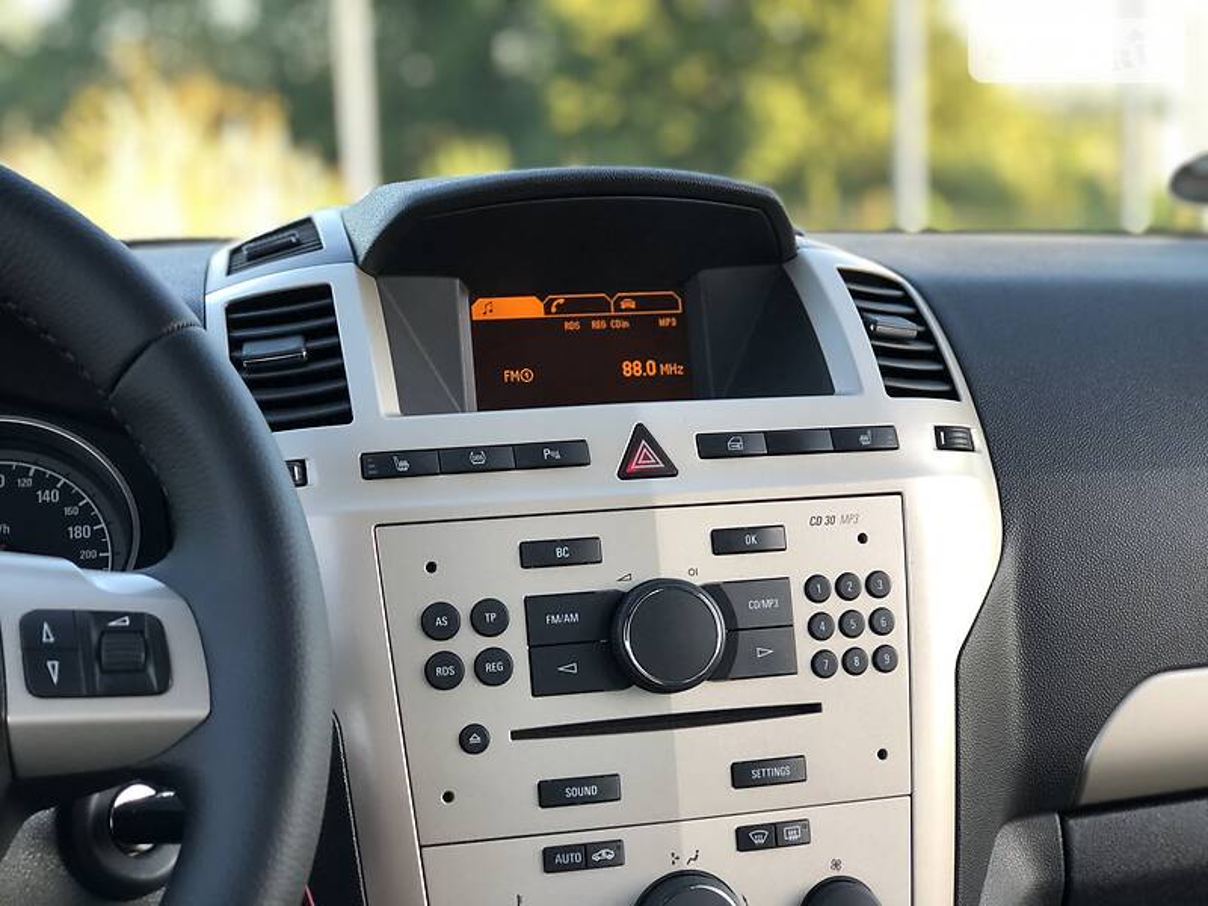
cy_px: 453
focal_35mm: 57
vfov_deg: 25.7
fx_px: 1989
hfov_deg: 33.8
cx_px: 604
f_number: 2.8
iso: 40
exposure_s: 1/33
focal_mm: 6.6
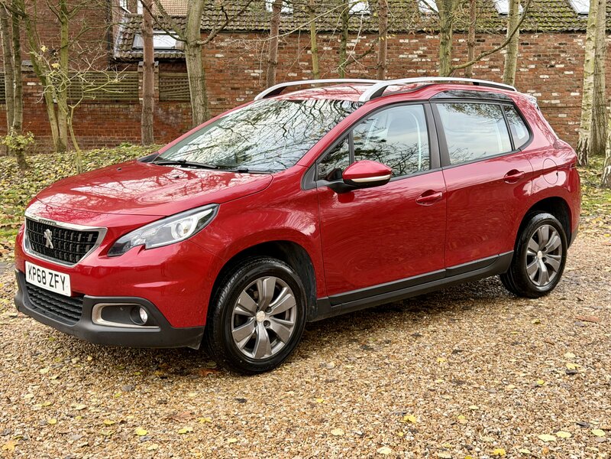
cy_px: 230
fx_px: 847
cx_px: 306
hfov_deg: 39.7
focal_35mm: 48
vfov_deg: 30.3
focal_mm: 6.76
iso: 64
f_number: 1.78
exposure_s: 1/191
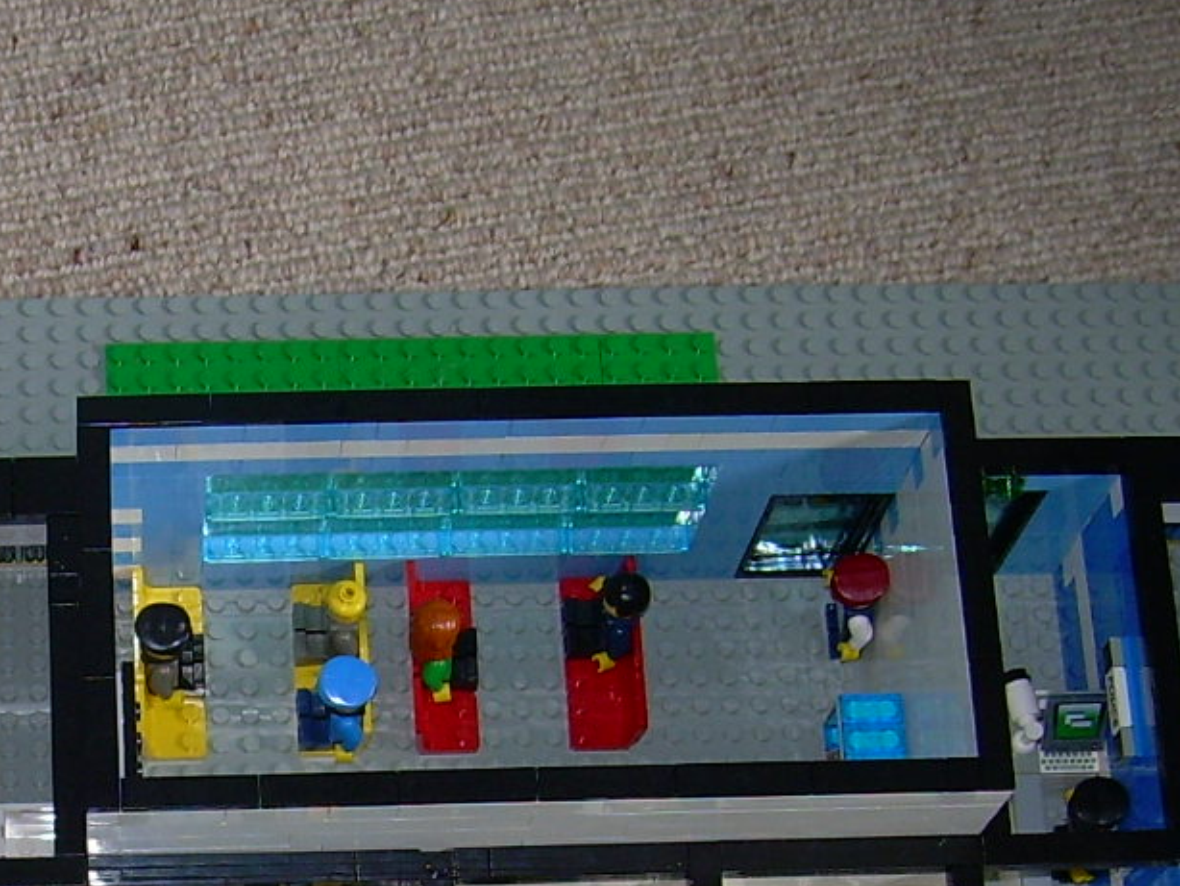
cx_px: 44
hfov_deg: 19.3
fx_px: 3376
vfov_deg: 14.8
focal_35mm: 99
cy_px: 832
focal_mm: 6.3
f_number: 2.8
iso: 50
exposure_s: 1/60
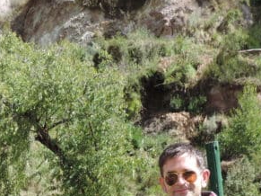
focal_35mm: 110
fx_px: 829
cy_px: 247
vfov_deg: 13.0
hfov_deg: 17.8
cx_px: 56
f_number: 3.3
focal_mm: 7.1
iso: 80
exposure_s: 1/320
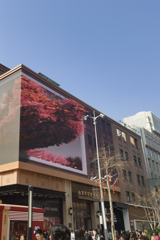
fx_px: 253
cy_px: 119
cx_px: 36
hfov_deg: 34.2
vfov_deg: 50.7
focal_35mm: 38
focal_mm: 6.67
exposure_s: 1/3333
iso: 50
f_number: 1.9
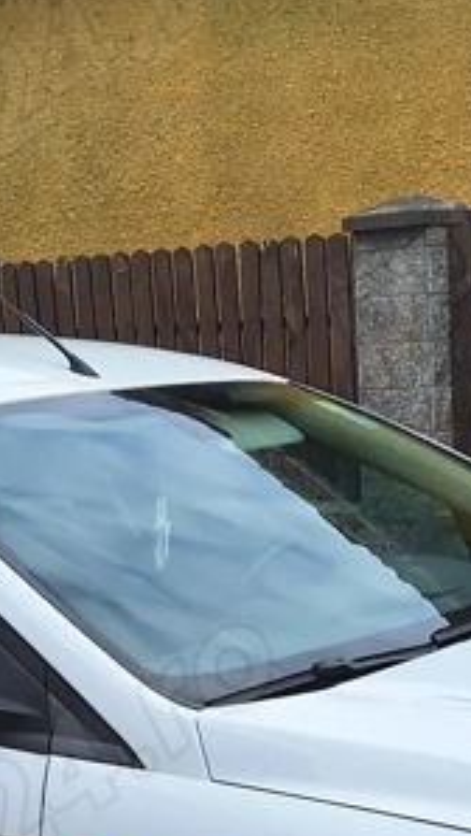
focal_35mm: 84
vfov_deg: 23.8
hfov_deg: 14.4
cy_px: 898
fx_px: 1862
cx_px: 297
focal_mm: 5.54
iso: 40
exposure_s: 1/1600
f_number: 1.8
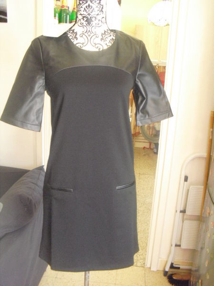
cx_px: 107
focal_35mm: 36
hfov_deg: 39.7
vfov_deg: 51.4
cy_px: 143
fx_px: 297
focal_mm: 6.3
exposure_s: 1/15
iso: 800
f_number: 3.1
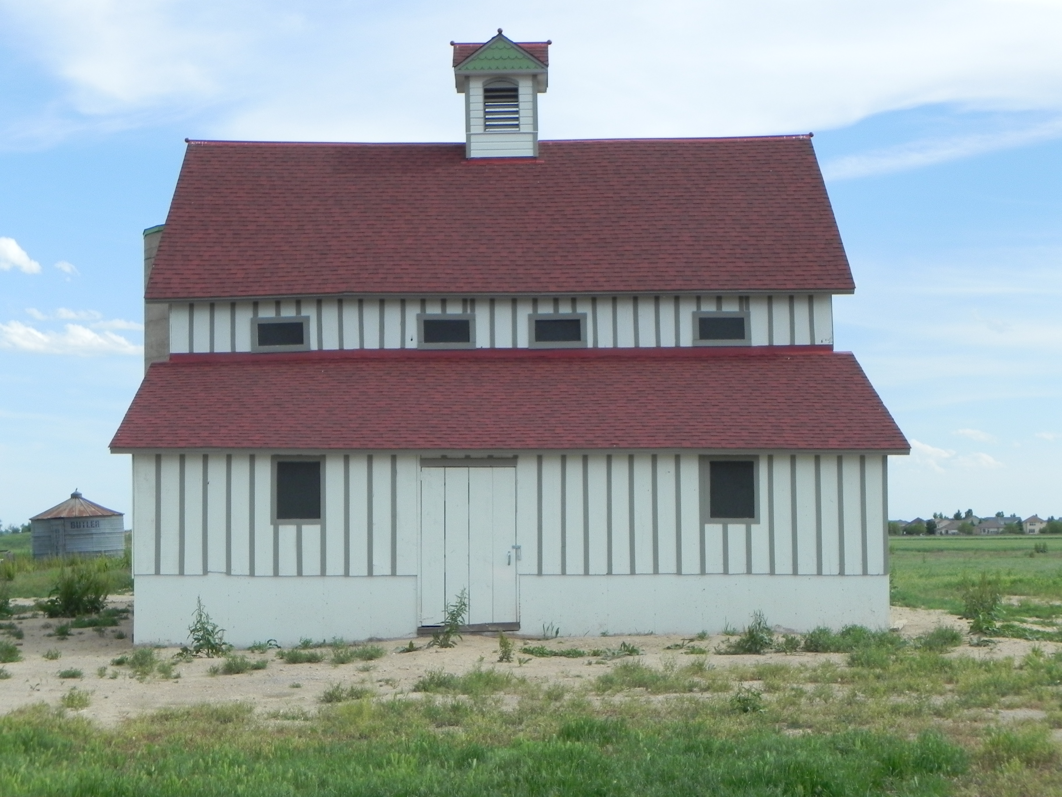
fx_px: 2025
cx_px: 531
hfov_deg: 29.4
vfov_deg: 22.3
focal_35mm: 66
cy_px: 398
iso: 160
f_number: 7.1
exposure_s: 1/333
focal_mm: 11.8
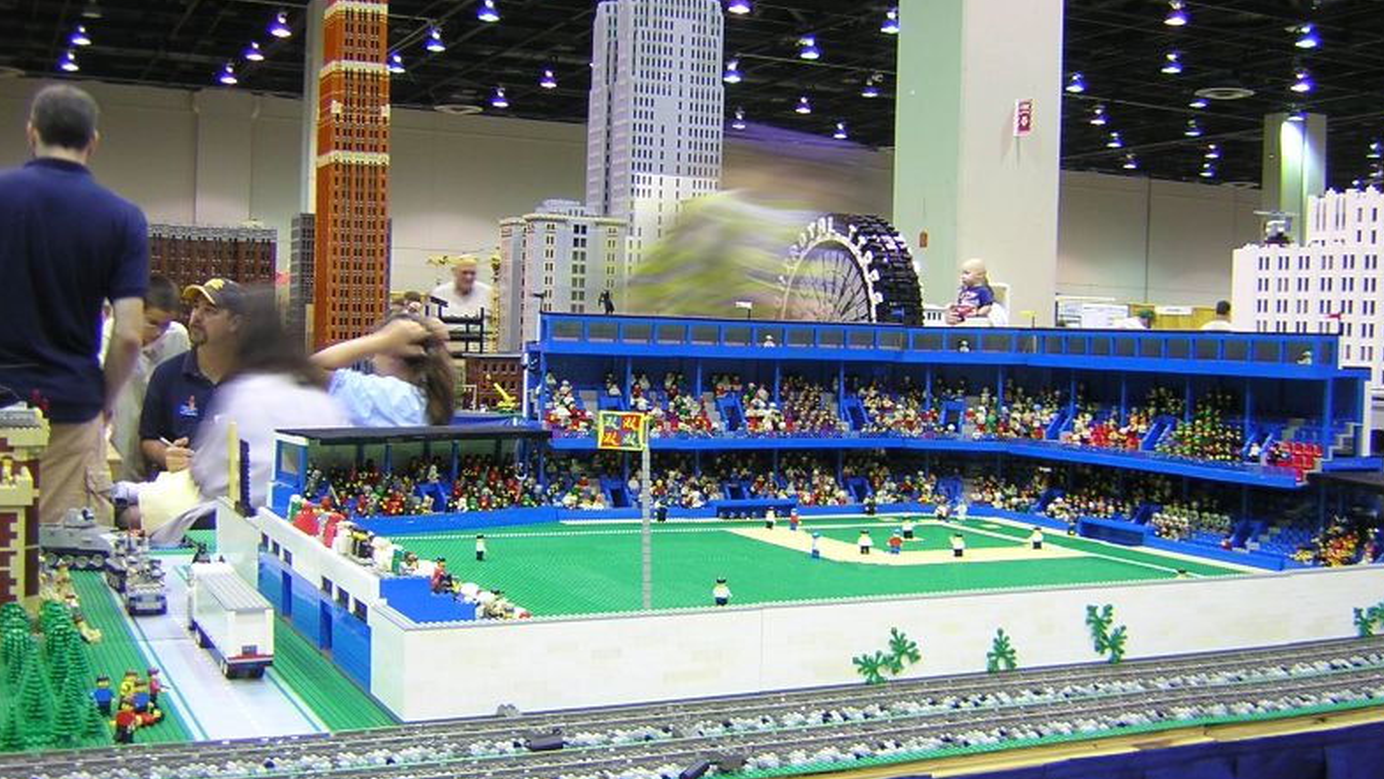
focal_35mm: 40
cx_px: 703
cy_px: 318
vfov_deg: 29.6
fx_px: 1468
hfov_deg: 50.5
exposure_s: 1/3.7
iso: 105
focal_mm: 4.7
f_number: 2.6
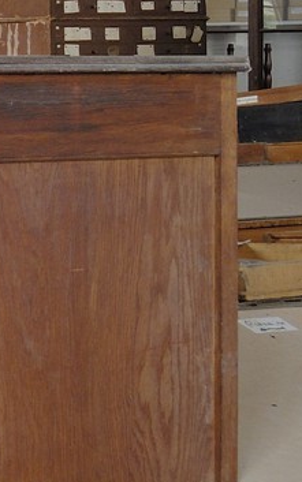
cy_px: 37
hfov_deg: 10.1
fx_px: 1092
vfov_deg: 24.1
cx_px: -674
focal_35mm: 83
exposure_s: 1/2
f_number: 10
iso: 100
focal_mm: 12
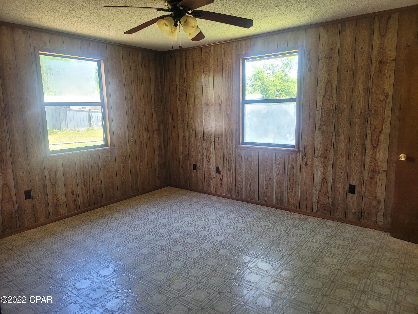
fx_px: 314
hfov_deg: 67.3
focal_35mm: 26
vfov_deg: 53.1
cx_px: 209
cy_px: 157
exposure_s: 1/120
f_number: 1.8
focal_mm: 5
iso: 125
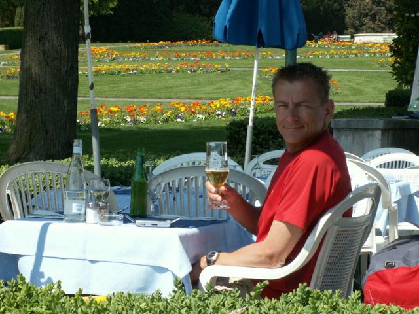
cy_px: 157
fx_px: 1428
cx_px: 210
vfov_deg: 12.6
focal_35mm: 118
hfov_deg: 16.7
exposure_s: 1/125
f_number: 7.1
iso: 50
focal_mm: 19.28
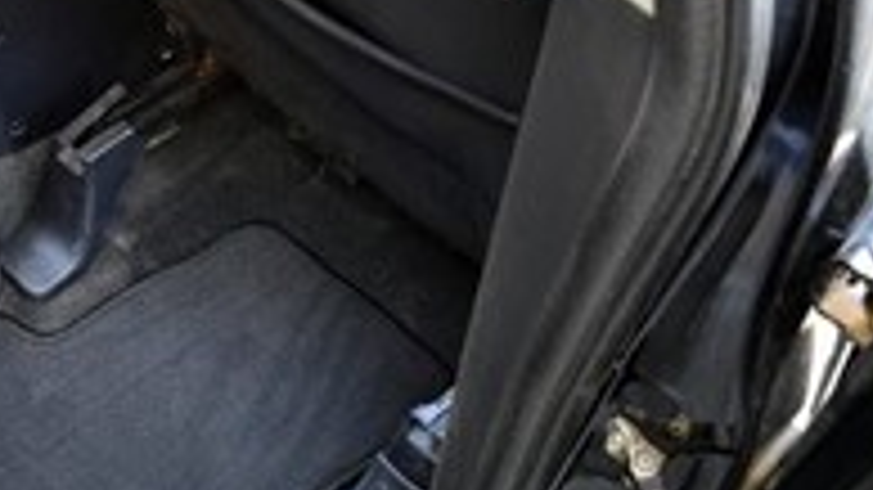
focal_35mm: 61
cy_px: 270
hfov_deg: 32.6
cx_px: 81
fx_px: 1412
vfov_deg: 19.7
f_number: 5.6
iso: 800
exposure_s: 1/10
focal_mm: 18
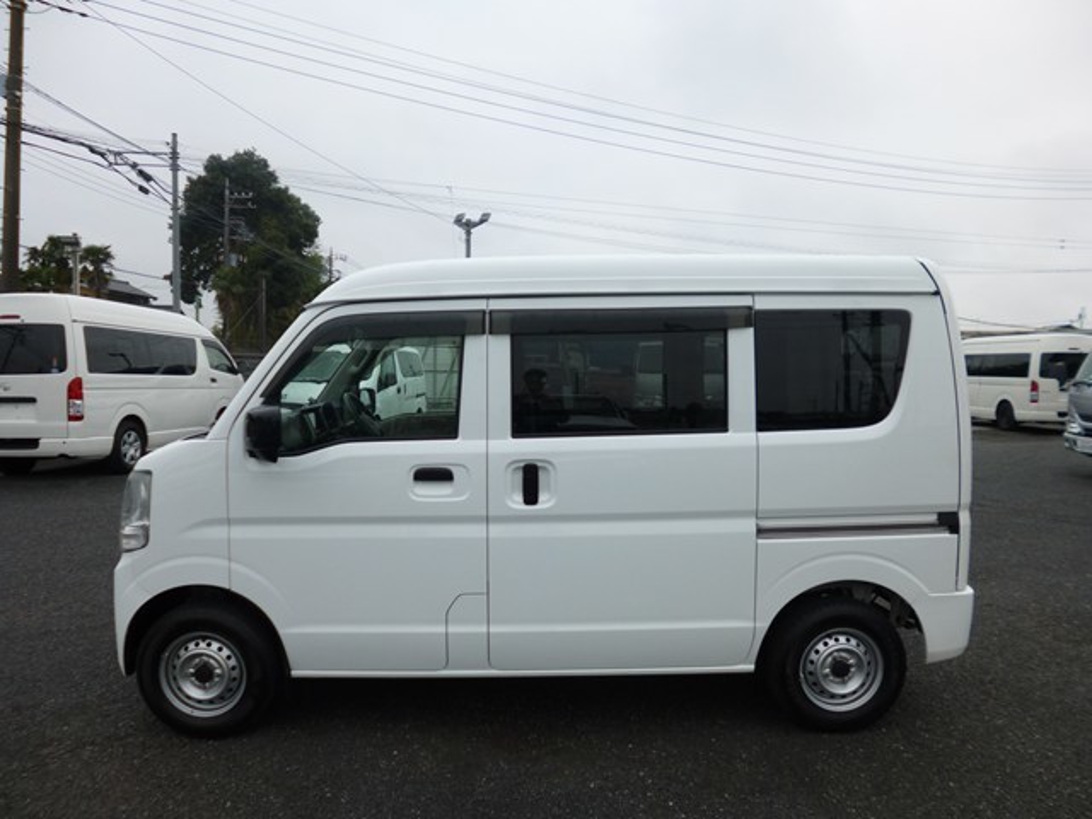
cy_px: 410
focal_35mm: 24
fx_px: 757
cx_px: 546
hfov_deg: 71.6
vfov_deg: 56.8
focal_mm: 4.3
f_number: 2.8
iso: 100
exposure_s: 1/320
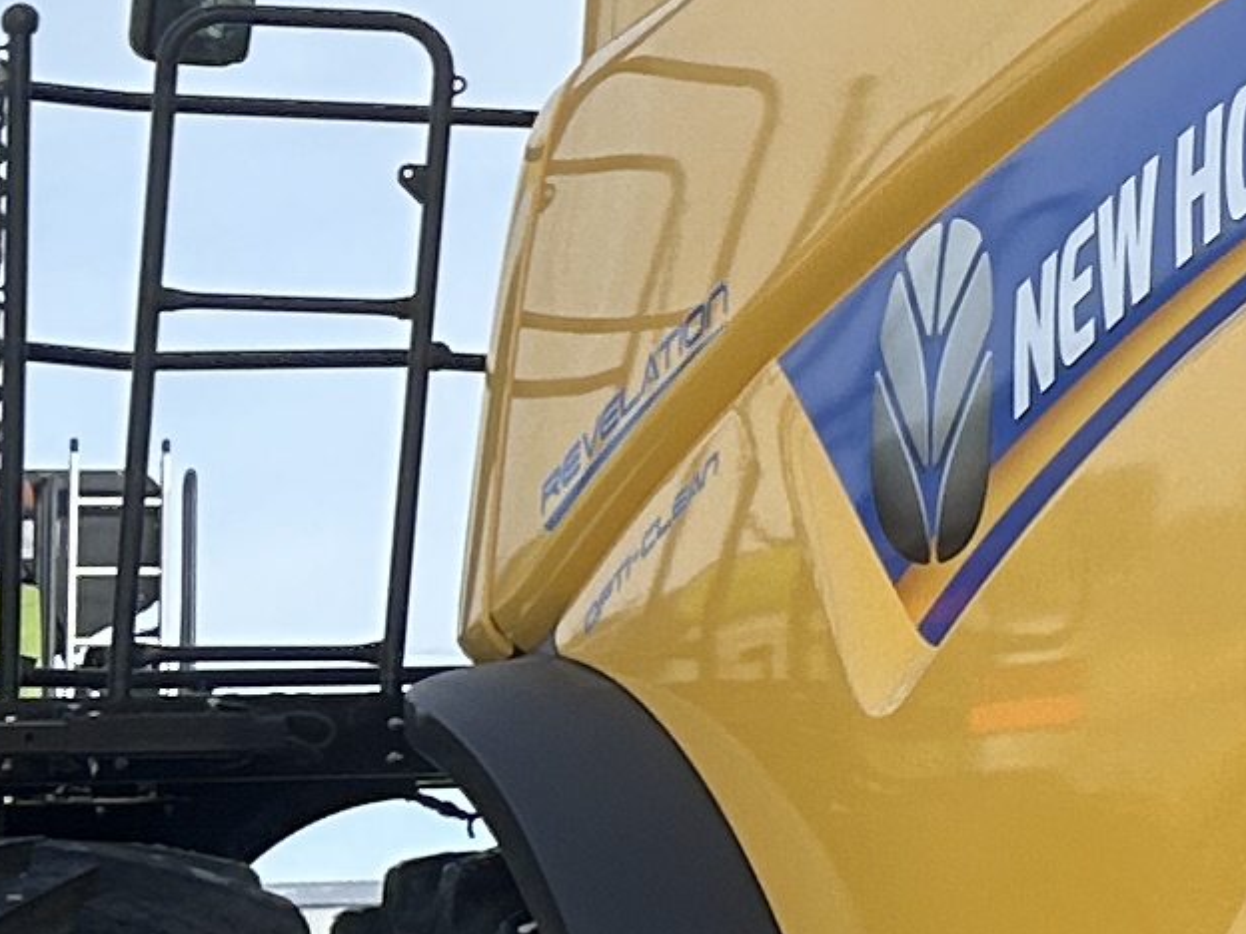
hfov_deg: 10.3
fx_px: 6047
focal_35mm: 168
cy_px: -128
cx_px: 2911
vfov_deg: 8.8
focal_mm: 5.7
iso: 50
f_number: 1.5
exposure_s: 1/6993
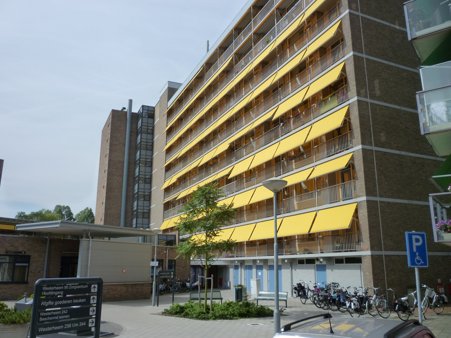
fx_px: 378
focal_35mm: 29
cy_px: 169
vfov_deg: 48.2
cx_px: 226
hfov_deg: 61.7
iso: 125
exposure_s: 1/800
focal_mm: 5.2
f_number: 4
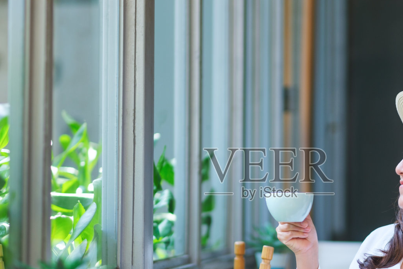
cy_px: 175
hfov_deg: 15.7
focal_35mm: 130
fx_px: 1455
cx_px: 269
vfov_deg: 10.5
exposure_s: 1/950
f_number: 1.2
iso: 160
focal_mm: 56
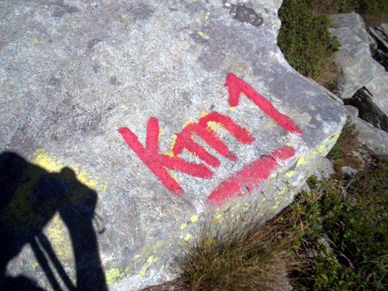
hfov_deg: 51.4
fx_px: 404
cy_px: 146
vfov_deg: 39.7
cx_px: 194
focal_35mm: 36
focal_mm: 5.9
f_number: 4.5
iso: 100
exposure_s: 1/1592
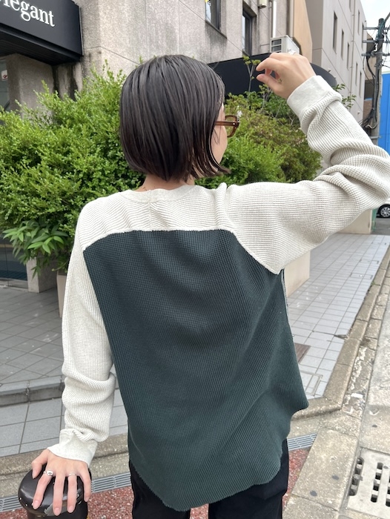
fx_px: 390
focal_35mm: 26
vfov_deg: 67.3
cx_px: 195
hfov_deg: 53.1
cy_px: 260
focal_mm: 5.7
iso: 32
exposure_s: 1/151
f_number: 1.5
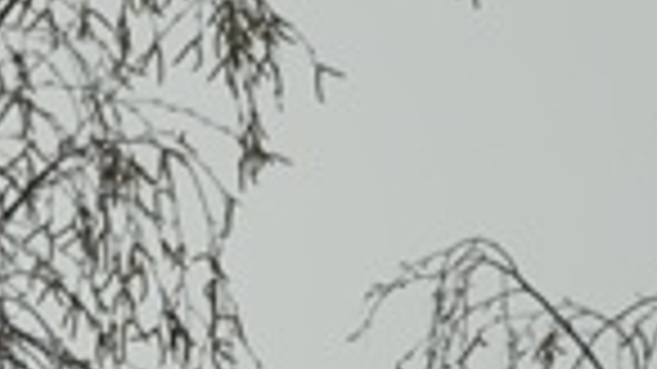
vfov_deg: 0.3
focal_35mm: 3528
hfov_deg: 0.6
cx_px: 9
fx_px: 61439
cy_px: 216
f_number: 6.3
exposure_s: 1/320
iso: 100
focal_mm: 500
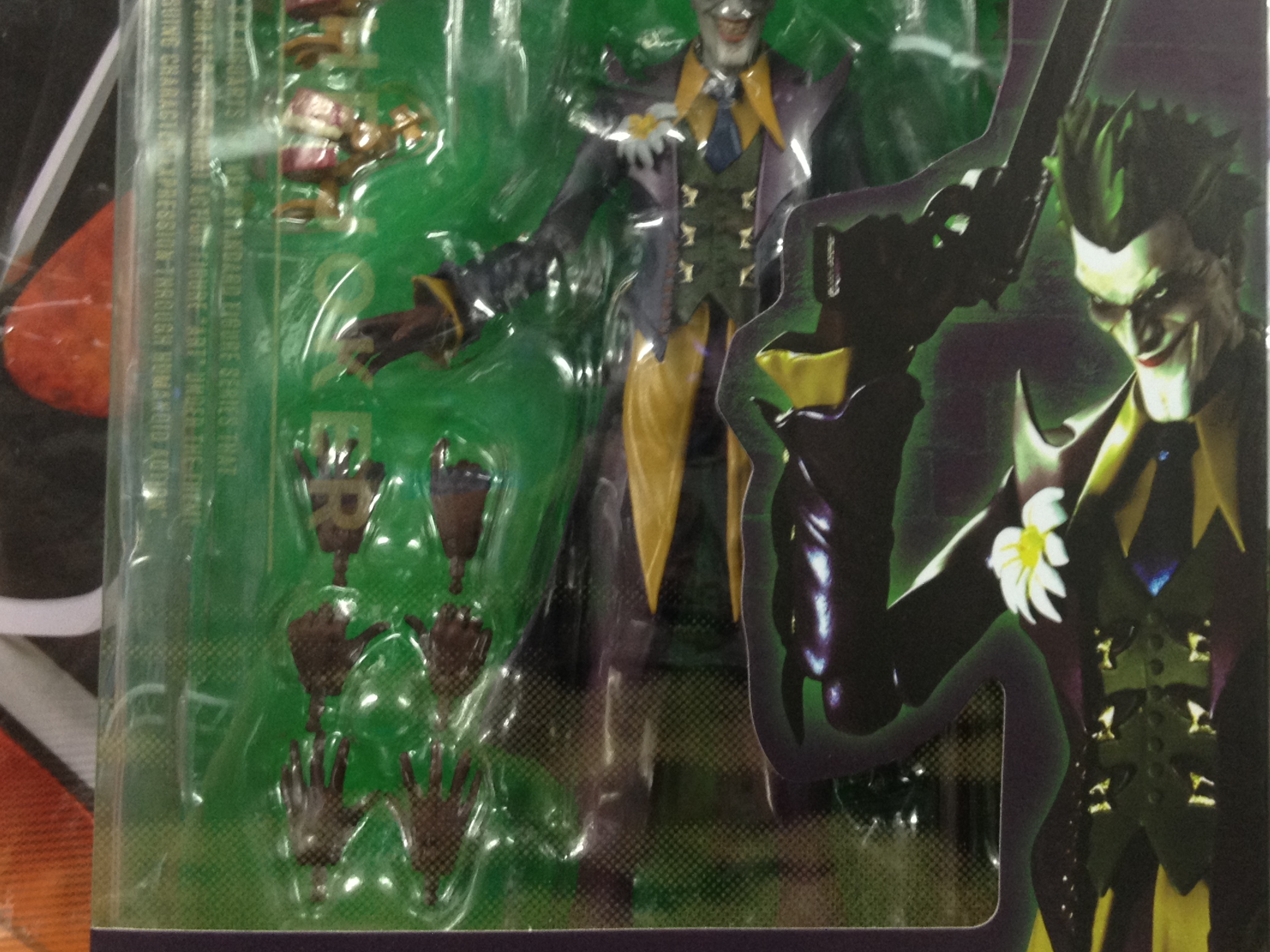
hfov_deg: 35.4
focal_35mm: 54
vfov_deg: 27.0
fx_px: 1981
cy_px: 425
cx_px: 774
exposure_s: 1/20
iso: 100
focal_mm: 4.28
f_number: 2.4
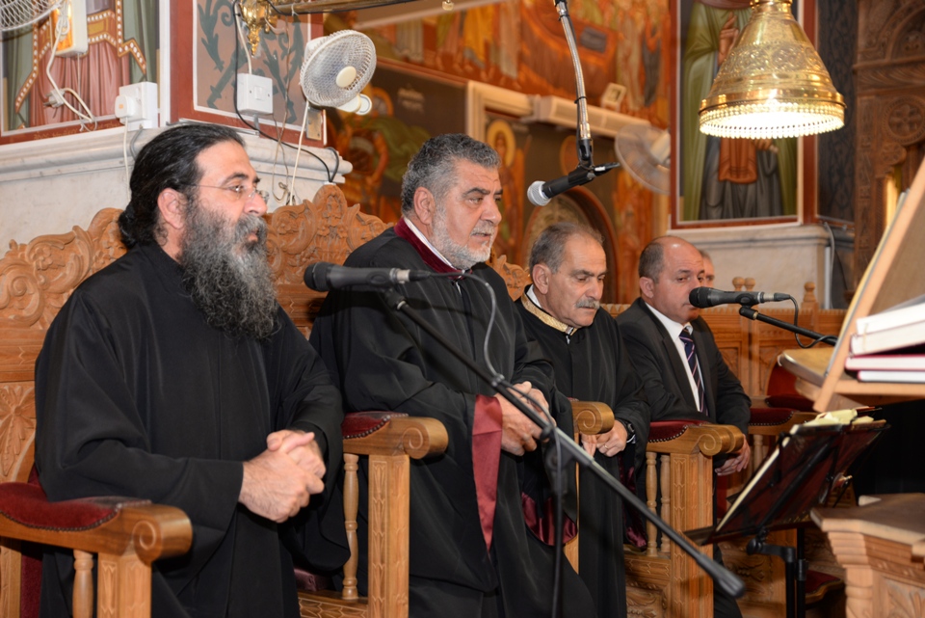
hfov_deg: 41.1
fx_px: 1234
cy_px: 309
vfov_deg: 28.1
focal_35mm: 48
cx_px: 462
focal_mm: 48
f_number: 3.2
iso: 500
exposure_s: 1/50
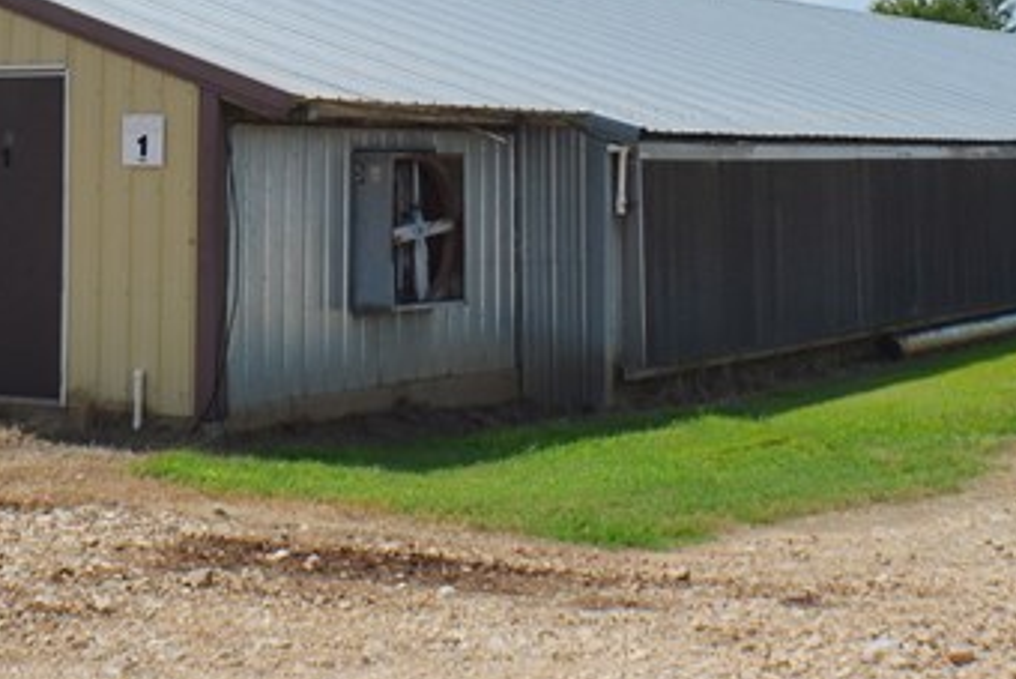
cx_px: 365
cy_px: -344
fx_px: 3247
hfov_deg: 17.8
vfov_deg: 11.4
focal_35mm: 115
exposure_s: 1/320
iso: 100
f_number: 9
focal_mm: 24
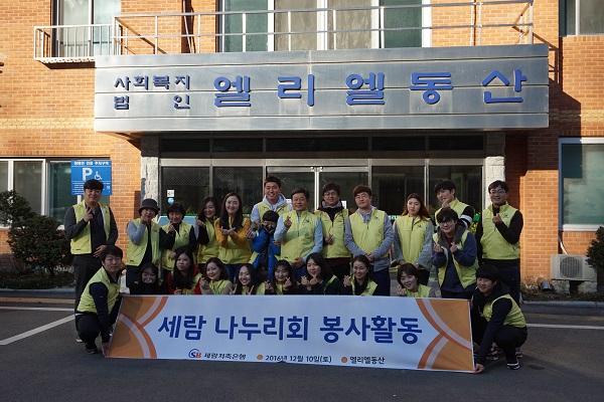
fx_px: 579
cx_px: 302
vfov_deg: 38.4
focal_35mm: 34
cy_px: 201
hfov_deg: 55.1
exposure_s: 1/200
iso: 100
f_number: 6.3
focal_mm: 23
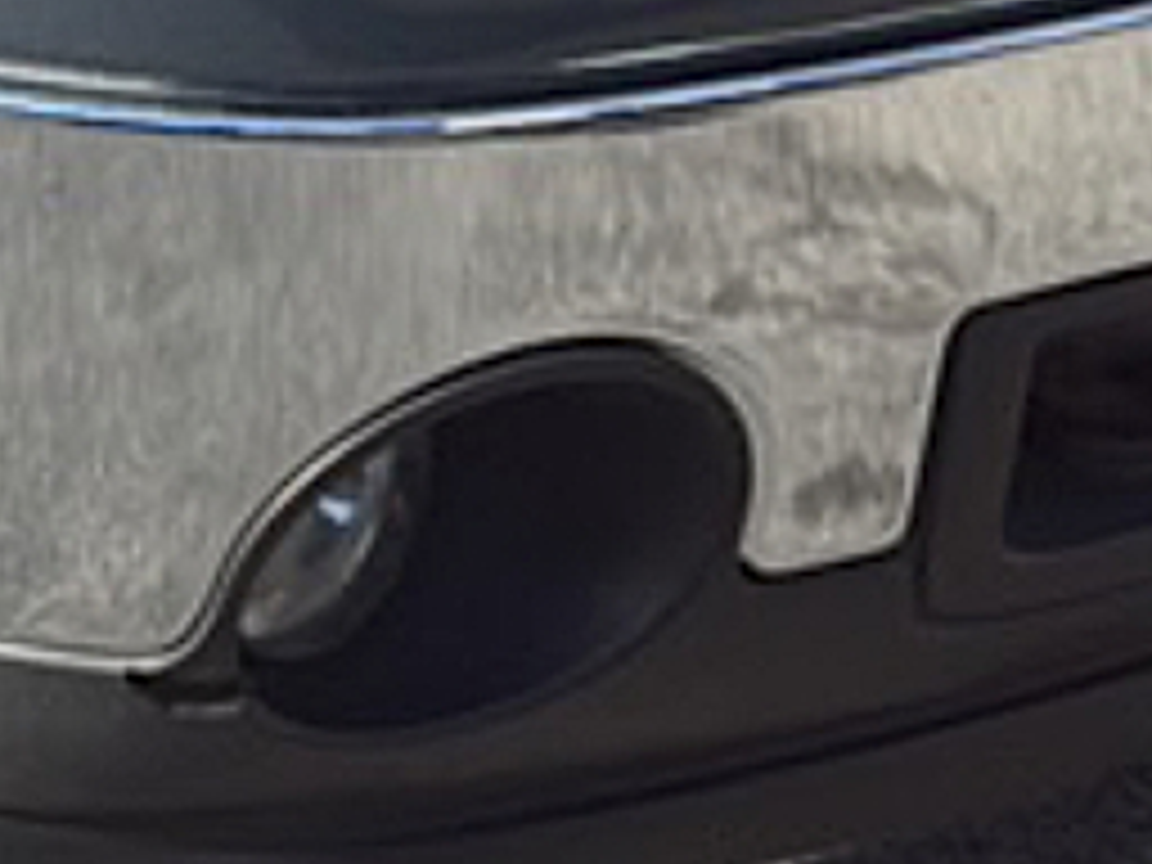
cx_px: -680
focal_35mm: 156
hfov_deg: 12.0
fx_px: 5192
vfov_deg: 8.9
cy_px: -918
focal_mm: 6.76
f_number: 1.78
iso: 80
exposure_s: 1/2703
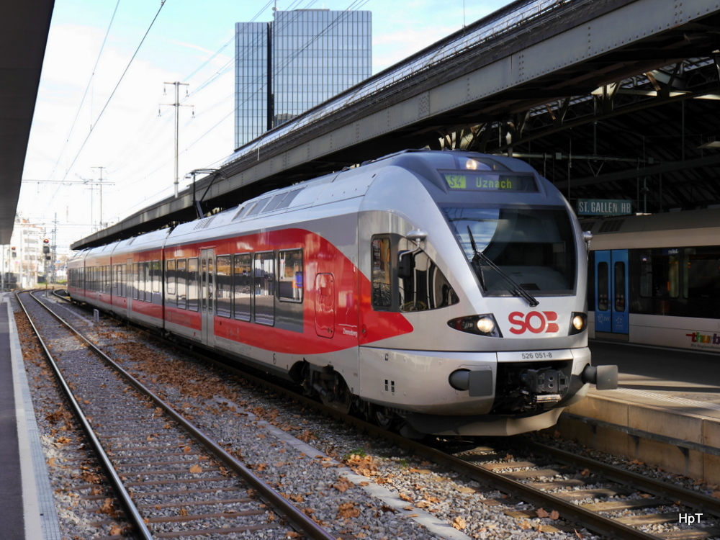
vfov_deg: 29.1
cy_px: 270
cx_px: 360
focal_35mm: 50
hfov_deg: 38.2
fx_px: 1040
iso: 160
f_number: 6.3
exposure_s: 1/160
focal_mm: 25
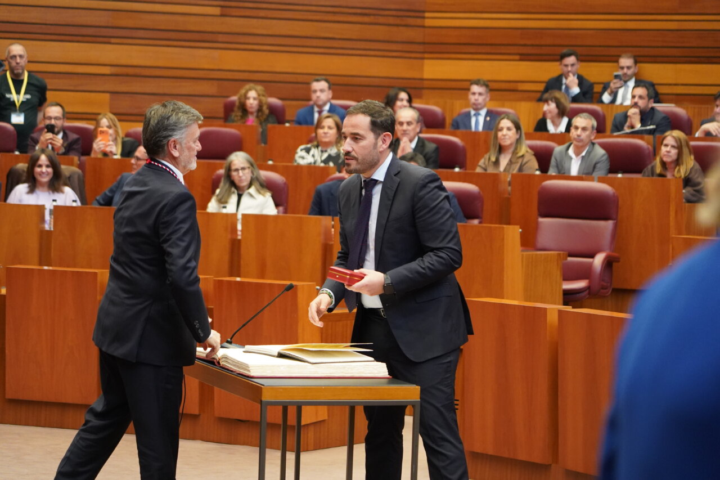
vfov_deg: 13.3
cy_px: 240
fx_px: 2060
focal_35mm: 103
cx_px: 360
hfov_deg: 19.8
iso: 6400
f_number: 4
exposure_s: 1/320
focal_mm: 103
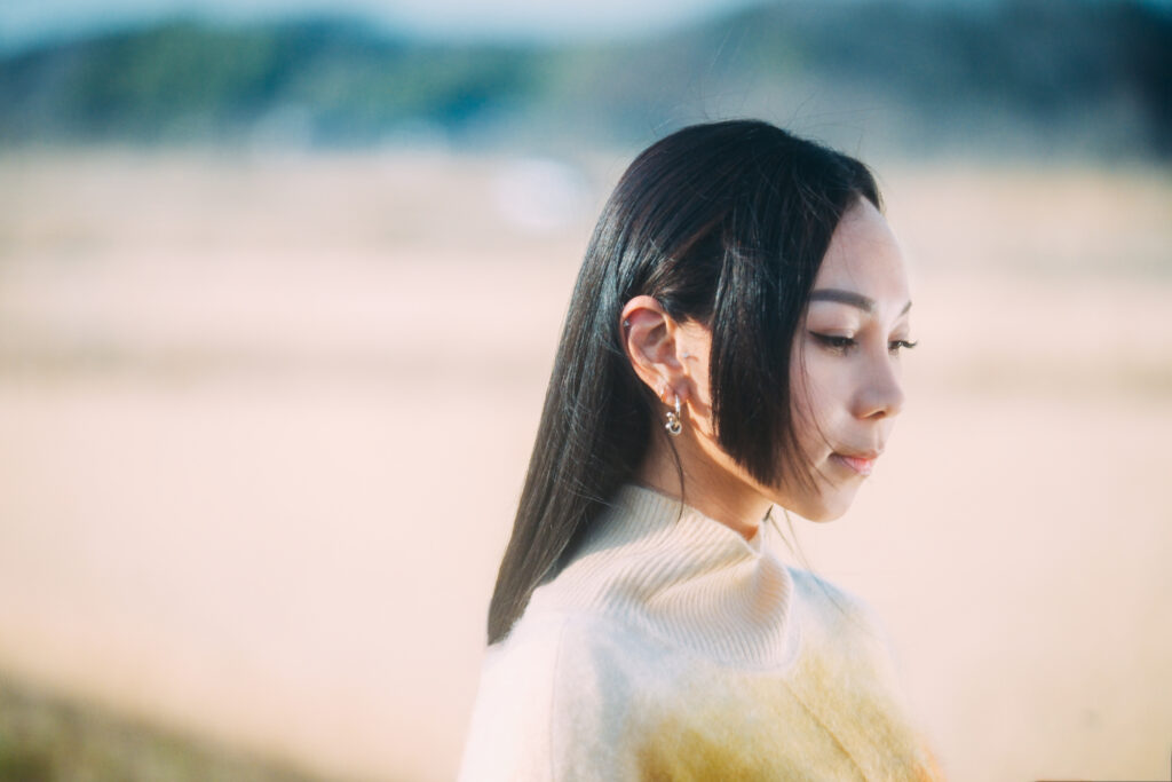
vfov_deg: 6.5
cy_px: 391
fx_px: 6837
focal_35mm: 210
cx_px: 586
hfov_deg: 9.8
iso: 640
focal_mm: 140
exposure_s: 1/160
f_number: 2.8
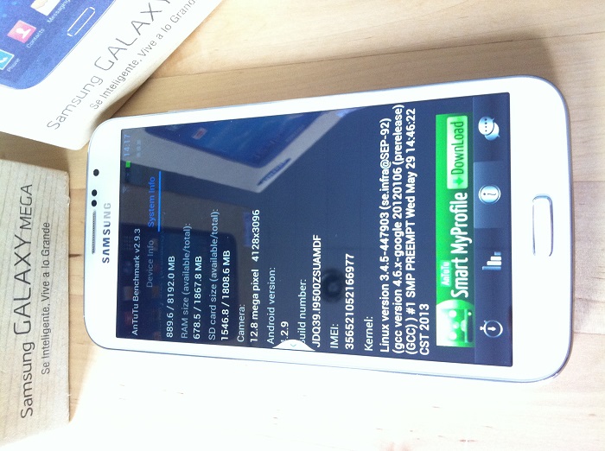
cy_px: 226
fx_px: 610
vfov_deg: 40.6
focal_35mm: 35
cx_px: 302
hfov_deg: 52.7
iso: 160
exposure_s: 1/15
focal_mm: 3.85
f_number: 2.8
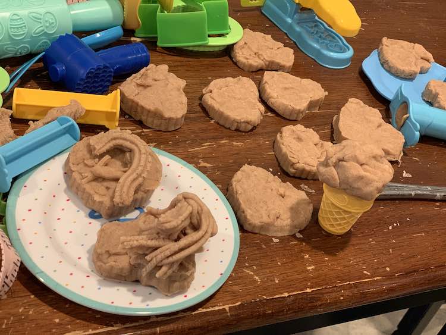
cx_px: 223
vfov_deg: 28.0
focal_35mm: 52
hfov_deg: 36.8
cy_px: 168
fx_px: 670
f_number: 2.4
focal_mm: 6
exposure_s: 1/60
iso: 250
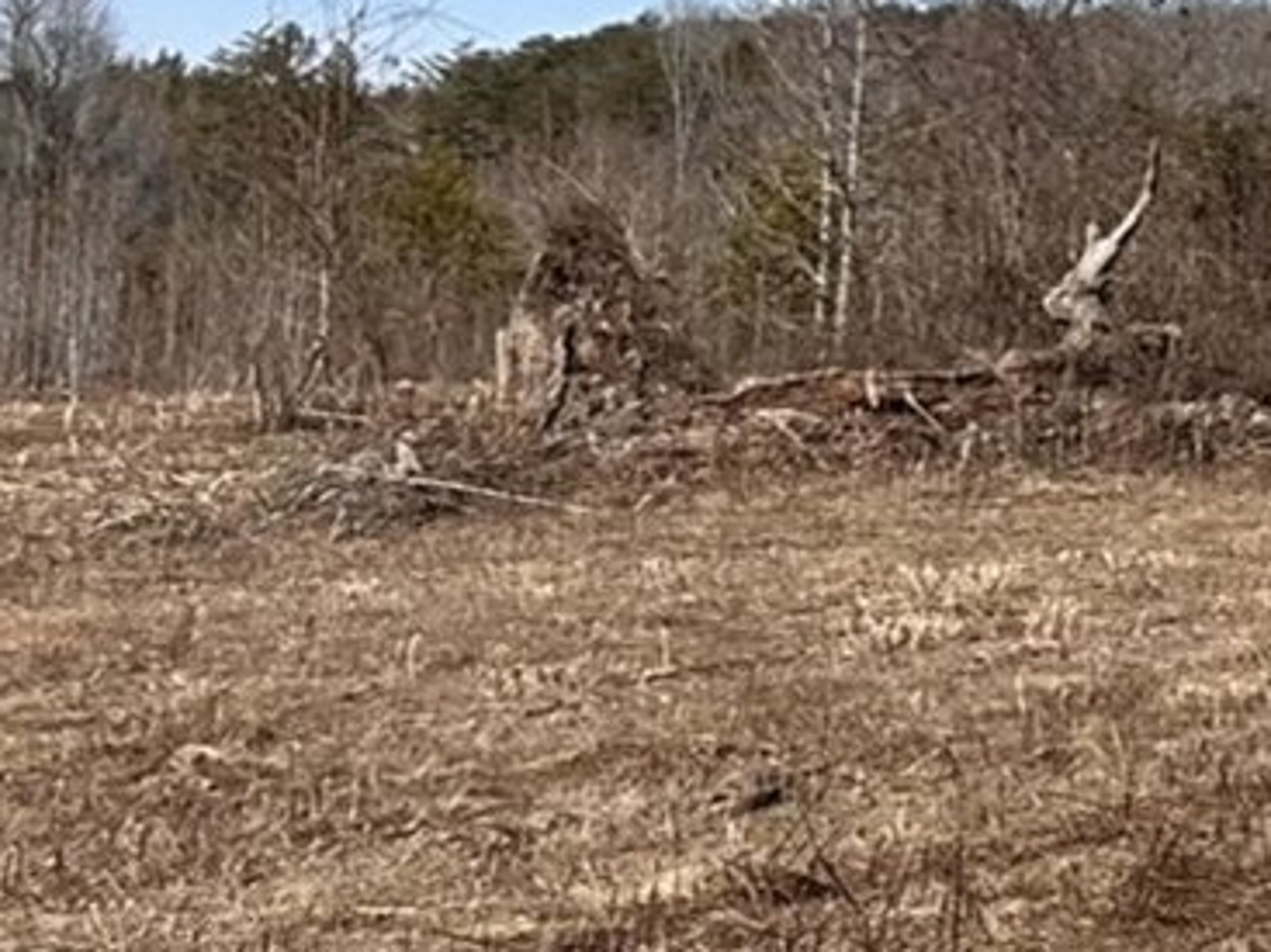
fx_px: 3634
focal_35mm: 99
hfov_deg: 15.5
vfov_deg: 13.4
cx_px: 2590
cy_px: -774
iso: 80
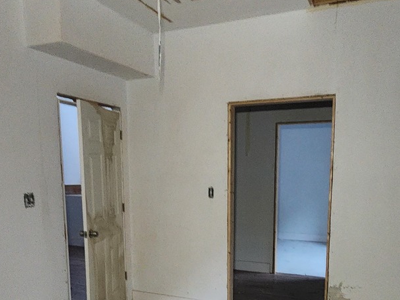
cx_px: 211
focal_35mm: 31
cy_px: 228
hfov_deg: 58.3
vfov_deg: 43.8
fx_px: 358
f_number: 2.2
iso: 640
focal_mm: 2.2
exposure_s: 1/24
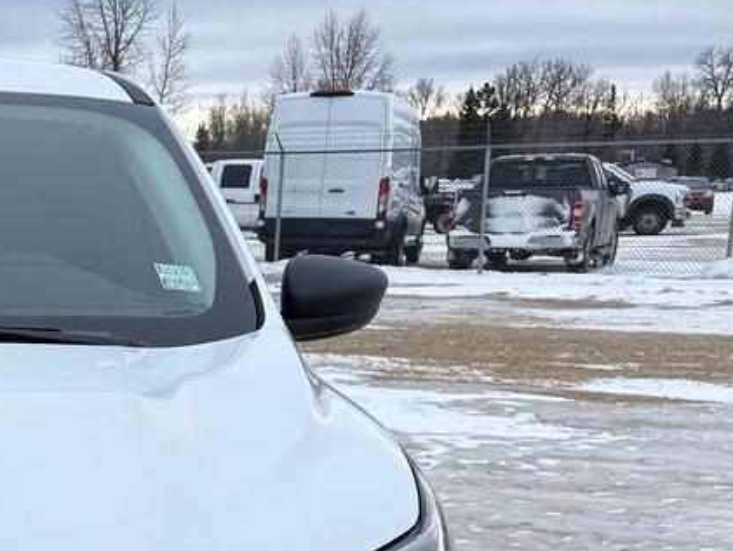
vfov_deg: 17.8
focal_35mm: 79
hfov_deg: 22.1
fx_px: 1673
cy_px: 650
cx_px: -233
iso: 50
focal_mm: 5.96
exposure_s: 1/1032
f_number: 1.6
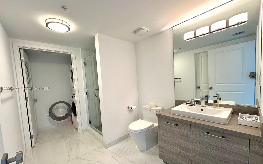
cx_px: 130
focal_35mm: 15
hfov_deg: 101.5
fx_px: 108
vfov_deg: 74.6
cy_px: 89
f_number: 2.2
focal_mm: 2.22
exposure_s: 1/120
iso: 160
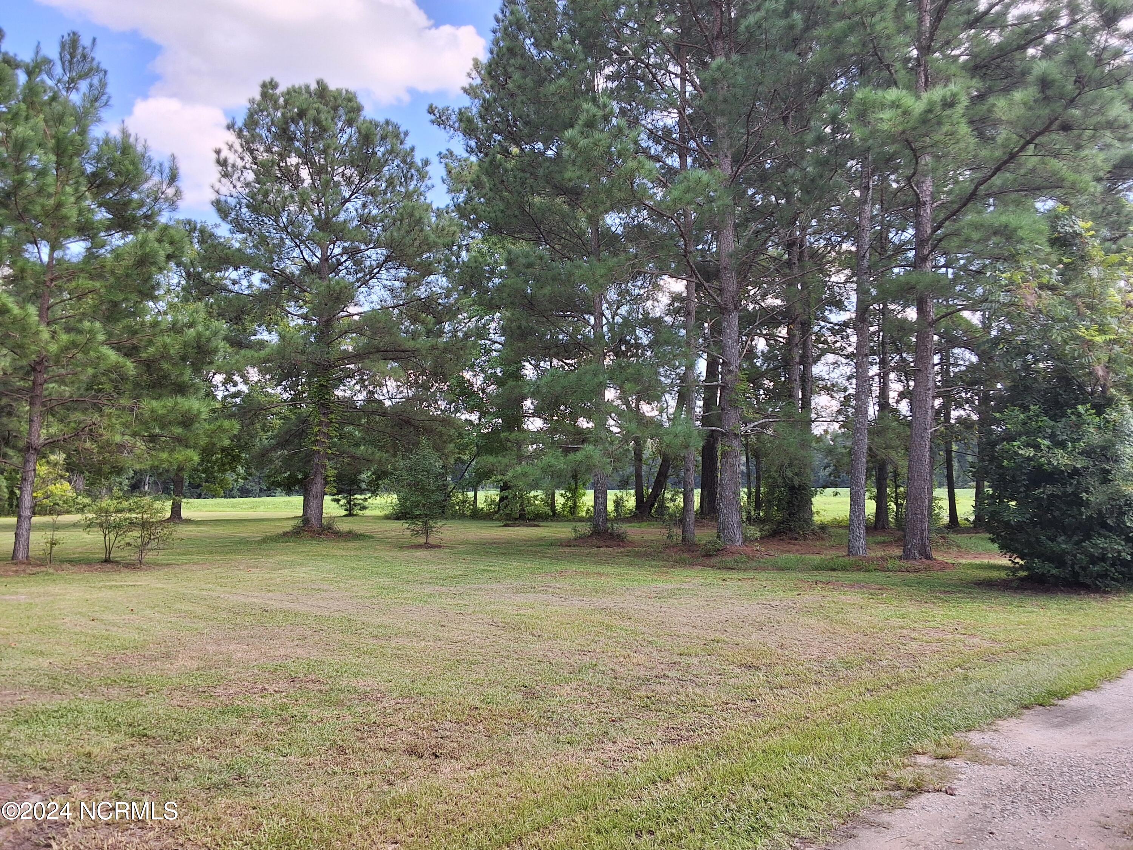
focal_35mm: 28
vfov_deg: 49.7
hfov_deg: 63.4
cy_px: 425
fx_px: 916
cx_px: 566
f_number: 1.9
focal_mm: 2.91
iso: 32
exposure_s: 1/371
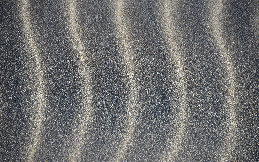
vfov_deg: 4.3
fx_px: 2167
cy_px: 81
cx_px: 130
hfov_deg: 6.8
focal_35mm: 307
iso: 560
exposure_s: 1/640
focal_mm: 300
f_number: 5.6
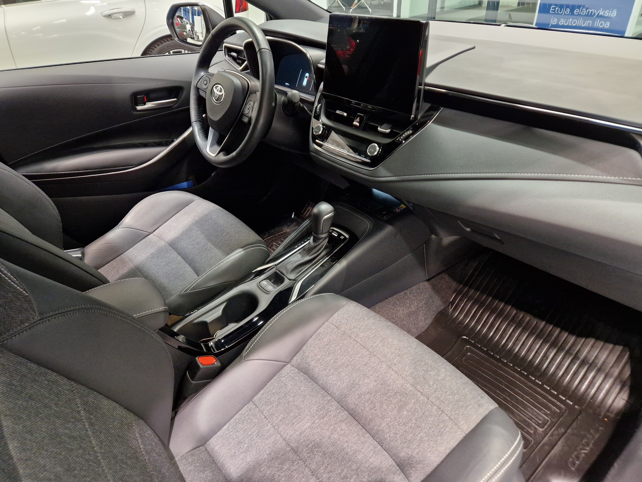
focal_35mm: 23
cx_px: 321
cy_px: 241
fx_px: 427
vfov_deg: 58.9
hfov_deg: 73.9
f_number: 1.8
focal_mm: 5.4
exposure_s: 1/100
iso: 640
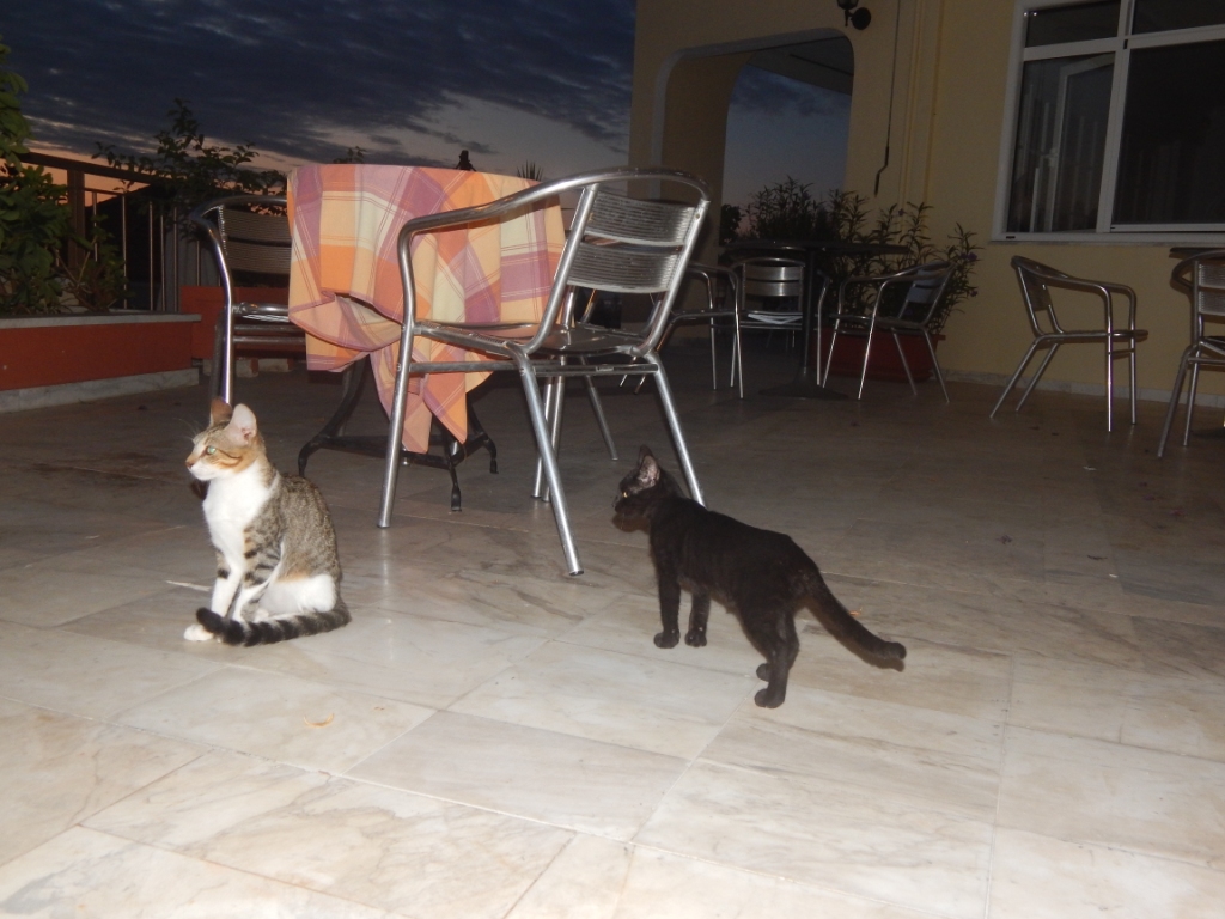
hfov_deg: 58.4
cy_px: 460
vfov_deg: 45.4
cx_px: 612
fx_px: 1097
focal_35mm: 31
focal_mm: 5.6
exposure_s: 1/30
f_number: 3.2
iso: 200
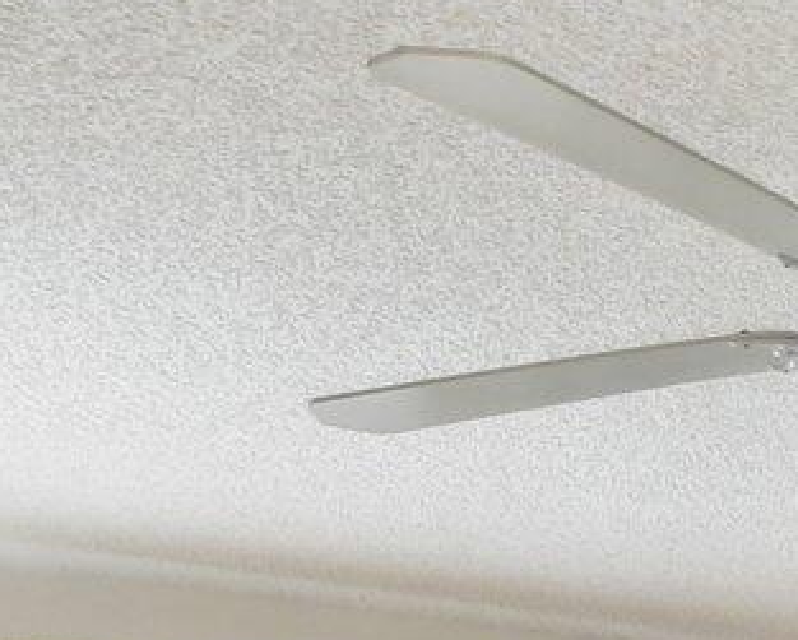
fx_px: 2175
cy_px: 1432
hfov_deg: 16.7
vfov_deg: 13.4
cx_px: 1499
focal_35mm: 92
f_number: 8
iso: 400
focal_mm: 10
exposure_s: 1/40
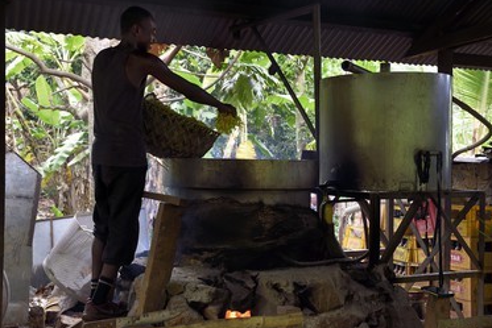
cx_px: 248
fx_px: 615
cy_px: 169
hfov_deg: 43.6
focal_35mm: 45
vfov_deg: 29.9
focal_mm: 40
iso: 800
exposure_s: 1/60
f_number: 5.6
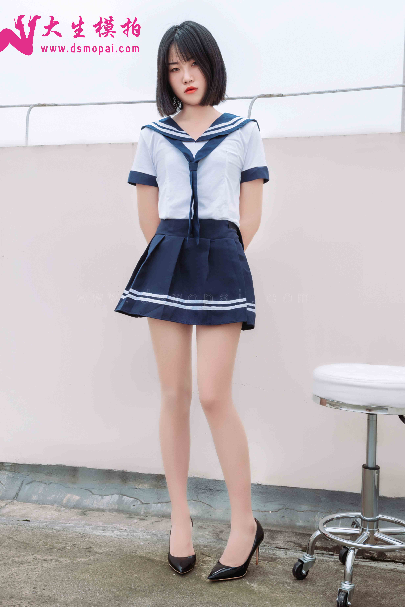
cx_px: 202
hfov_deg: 30.5
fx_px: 742
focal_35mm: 44
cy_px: 304
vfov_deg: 44.5
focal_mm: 44
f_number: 13
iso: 200
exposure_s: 1/100
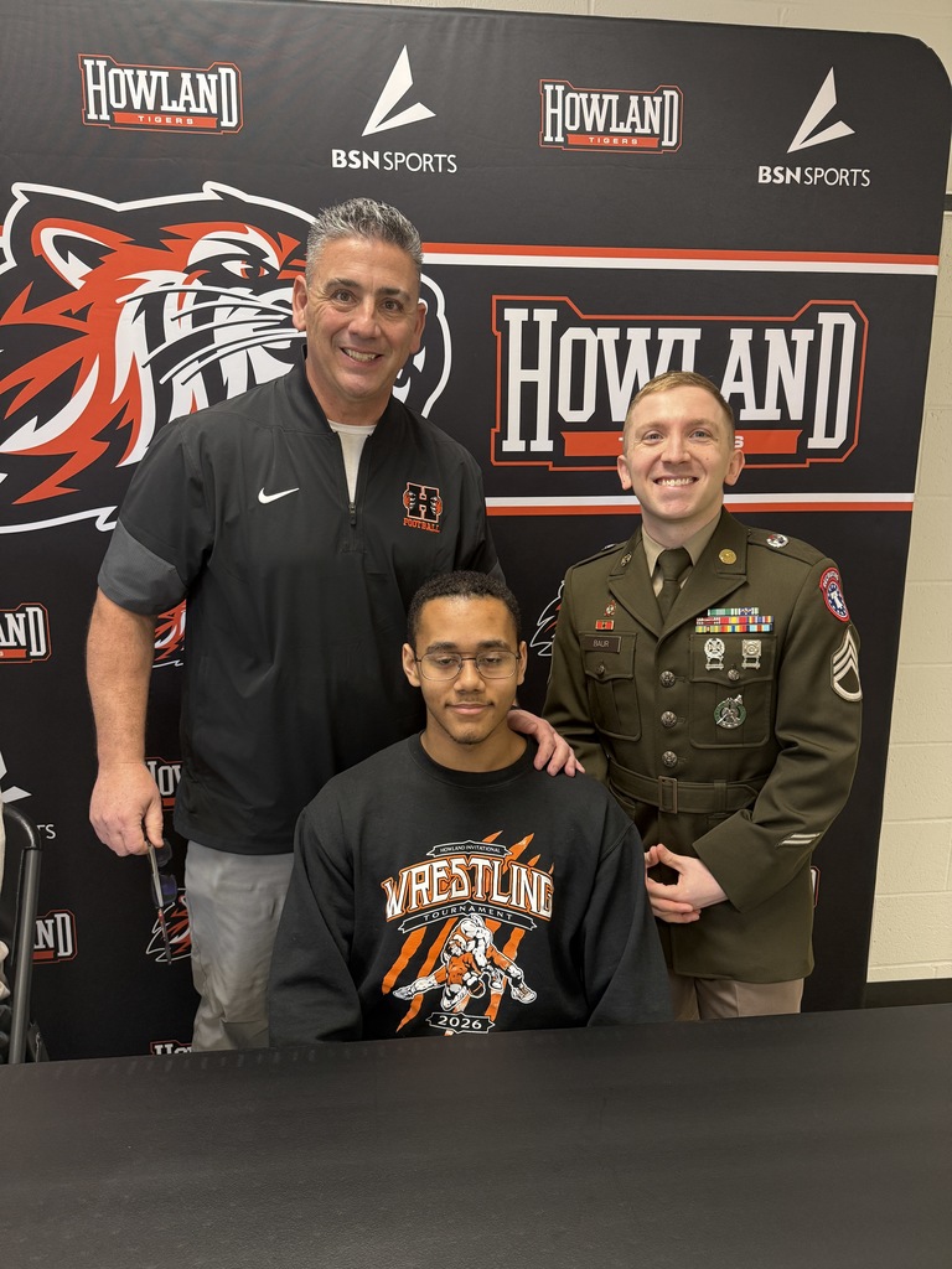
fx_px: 880
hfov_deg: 56.8
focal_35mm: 24
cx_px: 476
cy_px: 634
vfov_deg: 71.6
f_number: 1.78
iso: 200
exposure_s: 1/60
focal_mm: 6.76
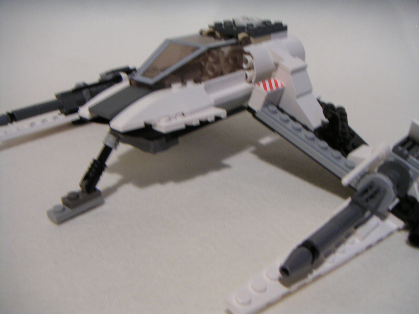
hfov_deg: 50.1
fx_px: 448
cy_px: 157
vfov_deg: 38.7
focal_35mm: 37
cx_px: 210
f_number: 2.8
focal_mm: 4.8
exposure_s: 1/2
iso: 100
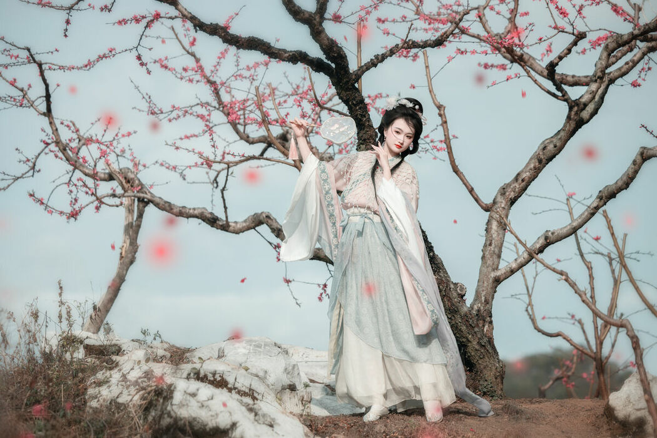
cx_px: 328
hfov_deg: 16.7
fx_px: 2245
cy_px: 219
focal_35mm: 123
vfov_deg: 11.1
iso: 50
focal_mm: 124
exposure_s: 1/2000
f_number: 2.8
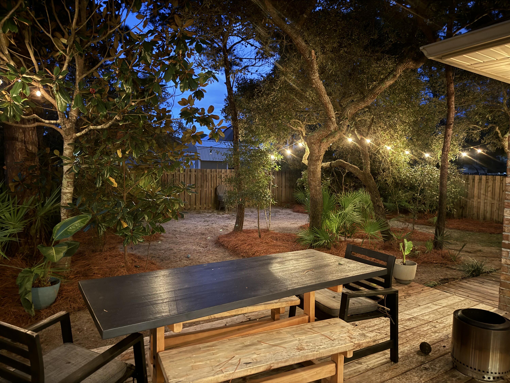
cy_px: 192
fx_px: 354
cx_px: 255
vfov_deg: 56.8
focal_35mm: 24
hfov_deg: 71.6
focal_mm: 6.76
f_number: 1.78
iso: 1250
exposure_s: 1/5
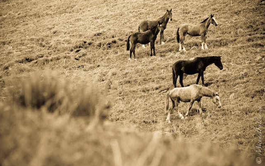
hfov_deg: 8.0
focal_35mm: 261
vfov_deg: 5.0
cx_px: 132
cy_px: 78
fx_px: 1886
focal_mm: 170
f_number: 7.1
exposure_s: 1/250
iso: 1600
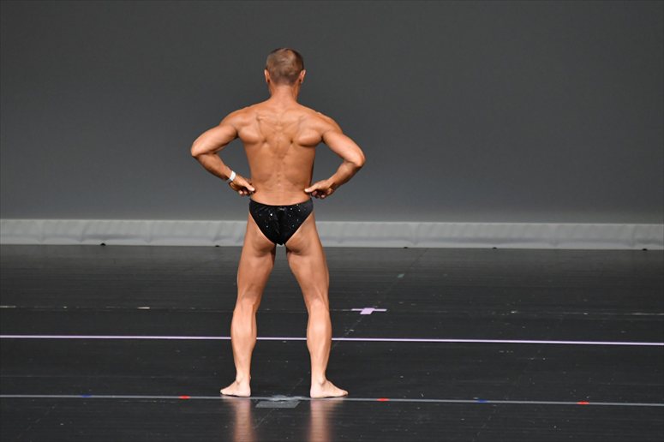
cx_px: 332
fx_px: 6913
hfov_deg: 5.5
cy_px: 221
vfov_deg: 3.7
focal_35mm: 375
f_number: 5.6
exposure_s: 1/400
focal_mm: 250
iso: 4000
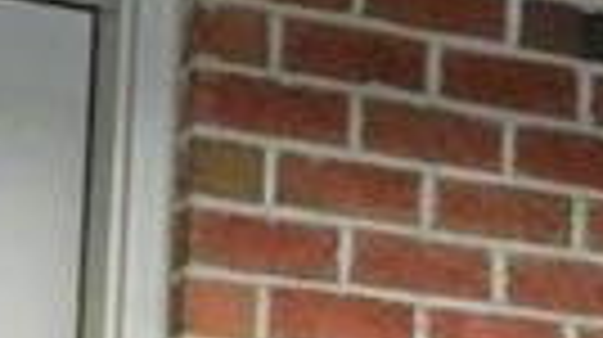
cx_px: 626
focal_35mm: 163
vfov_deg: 6.9
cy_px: 861
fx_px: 2603
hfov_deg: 13.0
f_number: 3.1
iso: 80
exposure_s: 1/250
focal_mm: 4.5
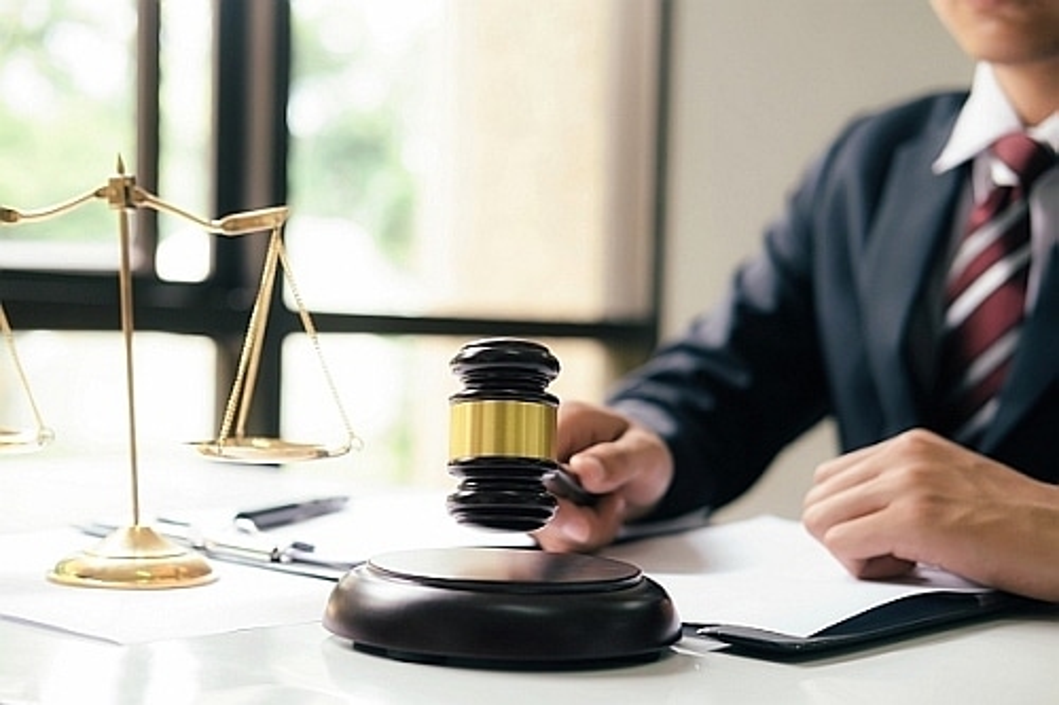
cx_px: 530
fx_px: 1558
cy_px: 352
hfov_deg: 37.5
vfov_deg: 25.5
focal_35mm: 53
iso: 320
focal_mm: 35
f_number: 2.5
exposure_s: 1/180
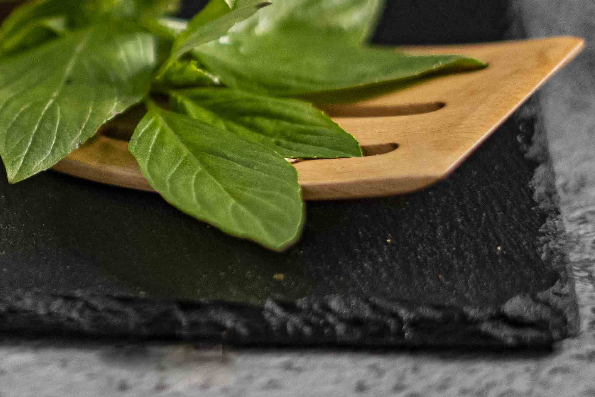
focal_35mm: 152
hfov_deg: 13.4
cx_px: 61
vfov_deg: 9.0
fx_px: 2512
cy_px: 52
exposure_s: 1/200
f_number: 1.8
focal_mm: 50
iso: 1600
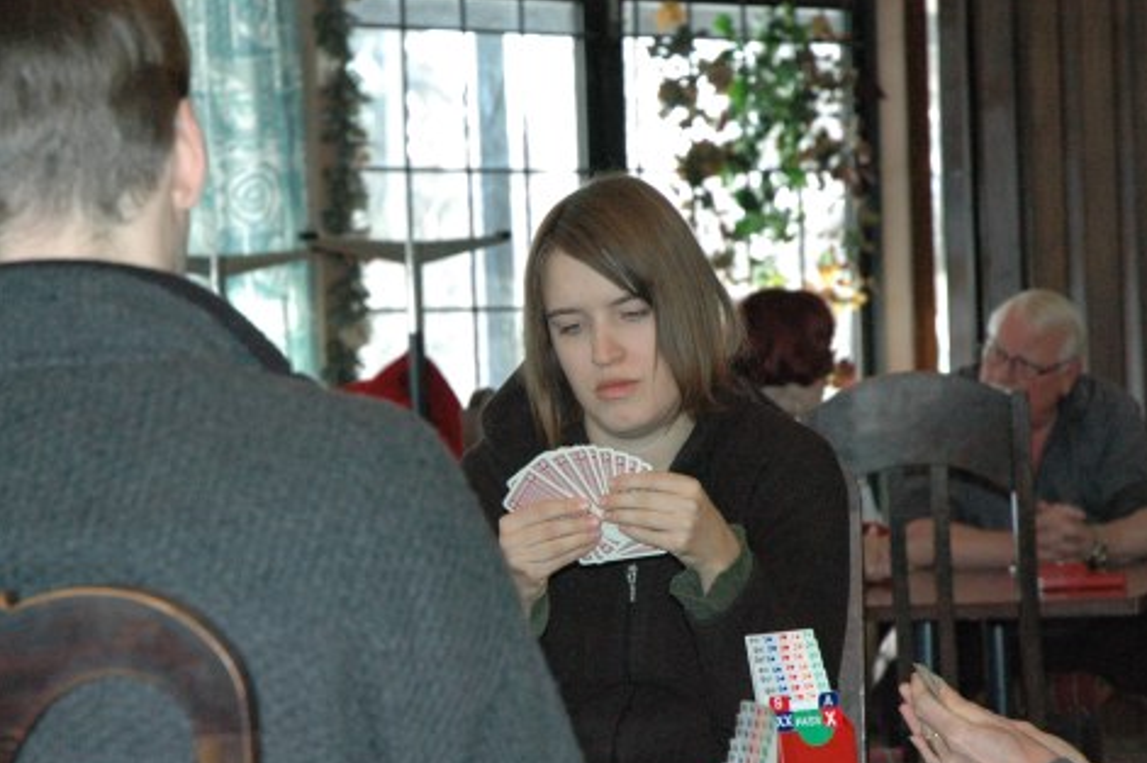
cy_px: 422
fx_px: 3660
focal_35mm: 115
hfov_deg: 17.8
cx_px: 533
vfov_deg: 11.9
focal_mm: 60
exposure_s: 1/200
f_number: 5
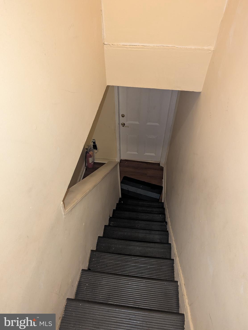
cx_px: 129
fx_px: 238
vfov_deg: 69.3
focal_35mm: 25
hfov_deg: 55.0
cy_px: 160
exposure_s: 1/40
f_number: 1.85
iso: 1018
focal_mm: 6.81
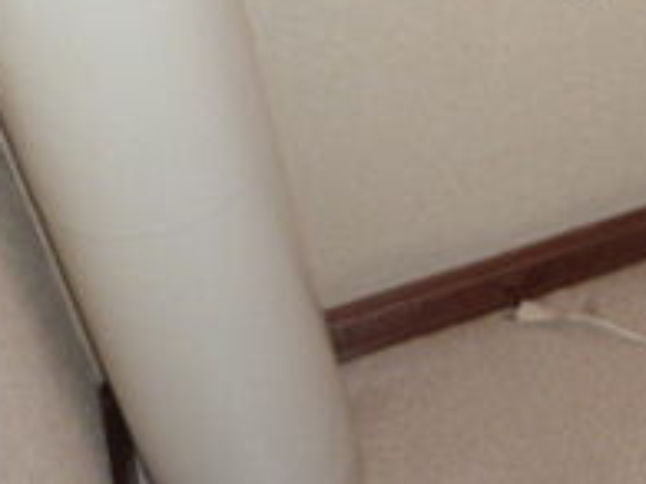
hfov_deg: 21.9
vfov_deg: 17.4
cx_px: 802
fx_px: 1529
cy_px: -43
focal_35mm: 82
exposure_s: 1/30
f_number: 3.3
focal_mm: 4.1
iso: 100
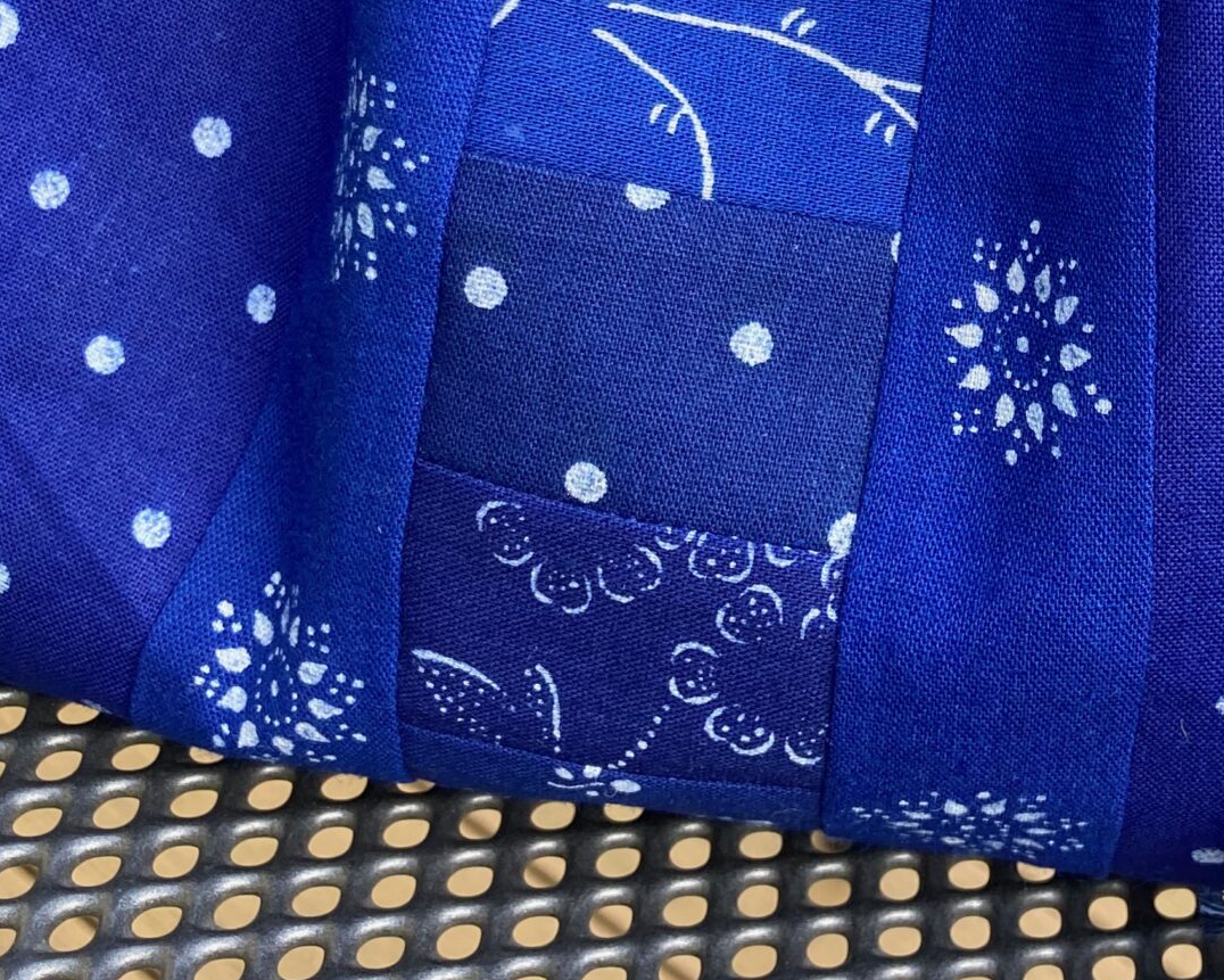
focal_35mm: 65
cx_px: 1000
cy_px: -11
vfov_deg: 22.5
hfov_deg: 28.4
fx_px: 2355
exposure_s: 1/121
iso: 50
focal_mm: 3.99
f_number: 1.8
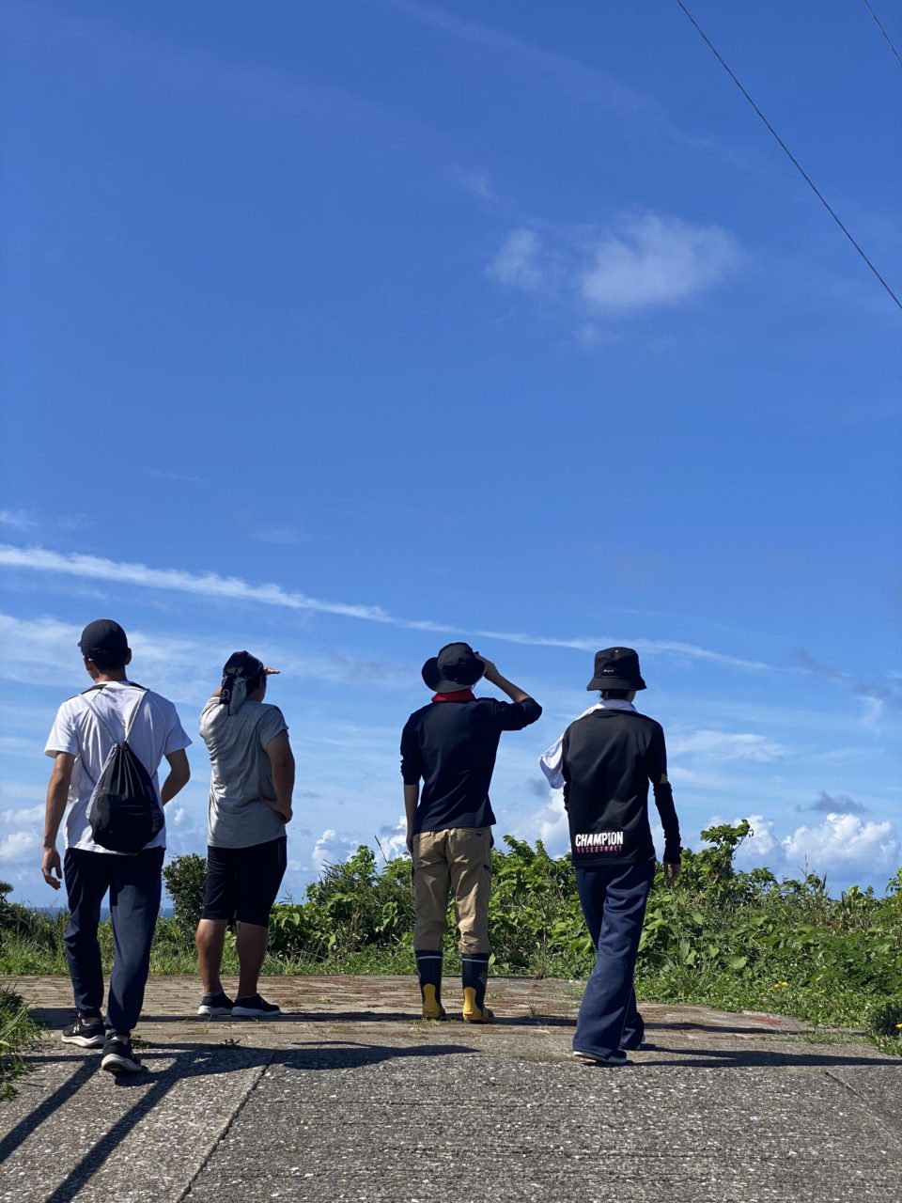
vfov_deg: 36.8
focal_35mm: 52
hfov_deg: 28.0
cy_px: 602
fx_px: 1807
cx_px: 451
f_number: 2
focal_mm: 6
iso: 20
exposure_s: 1/1597
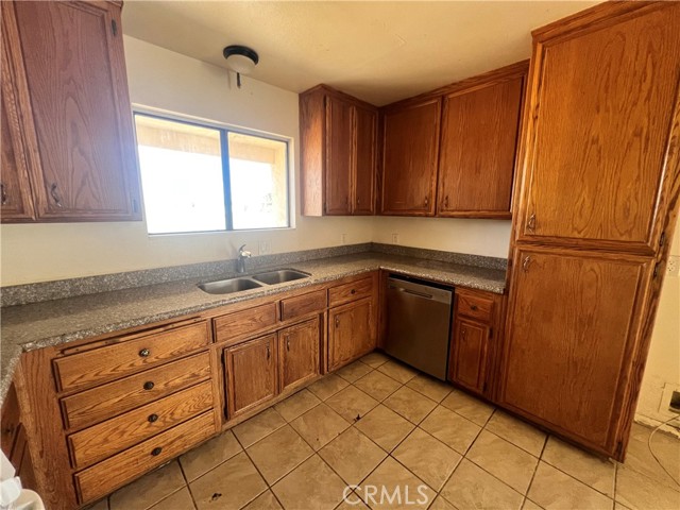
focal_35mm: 13
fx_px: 255
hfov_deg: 106.2
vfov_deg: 89.9
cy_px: 255
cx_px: 340
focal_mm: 1.57
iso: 250
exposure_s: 1/78
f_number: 1.8
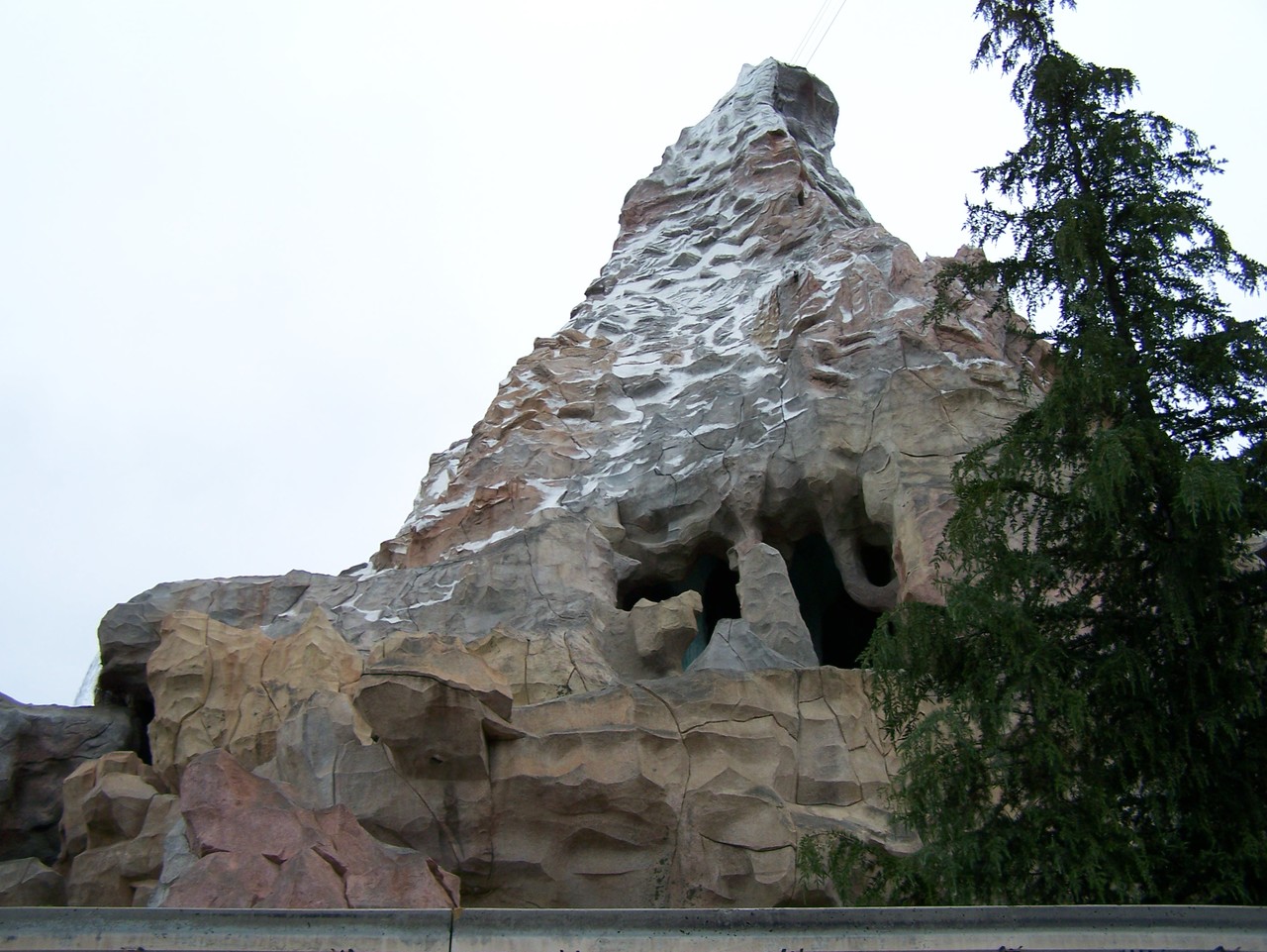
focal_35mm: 38
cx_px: 634
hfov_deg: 49.0
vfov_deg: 37.7
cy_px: 476
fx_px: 1391
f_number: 2.8
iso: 80
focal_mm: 6.3
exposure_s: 1/400
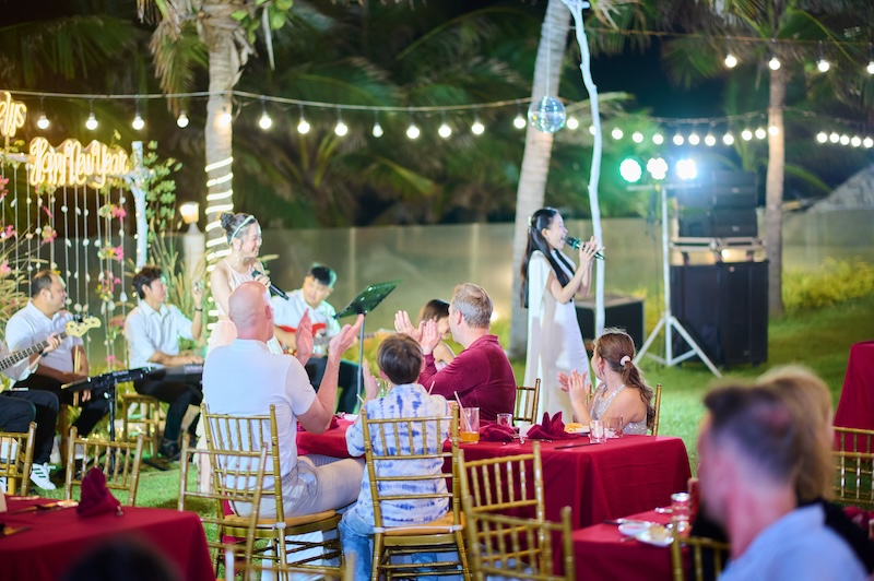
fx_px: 2062
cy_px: 290
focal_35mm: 85
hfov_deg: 23.9
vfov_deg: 16.0
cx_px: 437
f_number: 1.8
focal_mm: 85
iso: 1000
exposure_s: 1/125
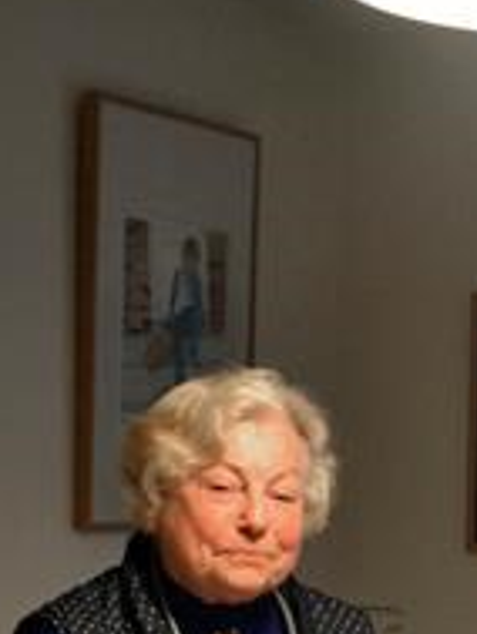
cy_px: 626
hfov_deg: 14.7
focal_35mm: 99
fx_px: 1817
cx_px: 487
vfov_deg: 19.3
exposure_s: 1/60
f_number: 3.8
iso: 1000
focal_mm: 20
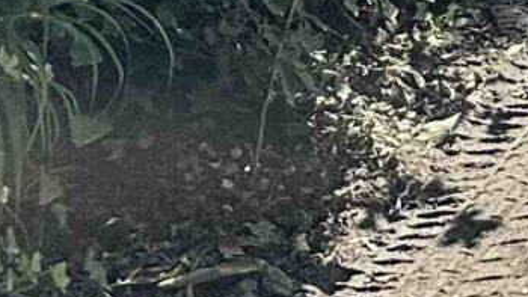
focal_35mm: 191
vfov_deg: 5.5
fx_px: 2674
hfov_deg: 8.2
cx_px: 1922
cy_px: -936
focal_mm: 6.86
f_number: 1.78
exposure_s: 1/1721
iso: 80
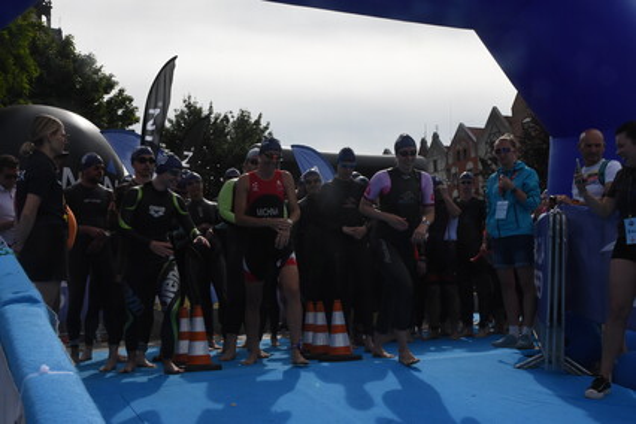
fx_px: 689
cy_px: 212
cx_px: 318
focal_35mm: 39
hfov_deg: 49.6
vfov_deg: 34.2
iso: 1250
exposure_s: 1/1000
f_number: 16
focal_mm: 26
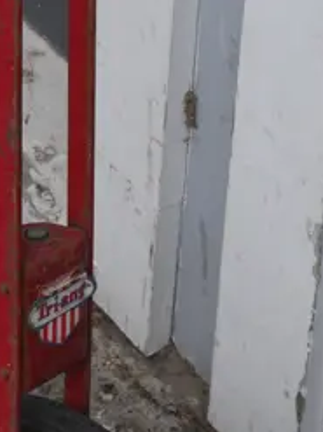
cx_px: -48
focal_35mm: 199
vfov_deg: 9.8
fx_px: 2478
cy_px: -63
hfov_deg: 7.4
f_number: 7.1
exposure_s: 1/200
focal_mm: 24
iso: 200
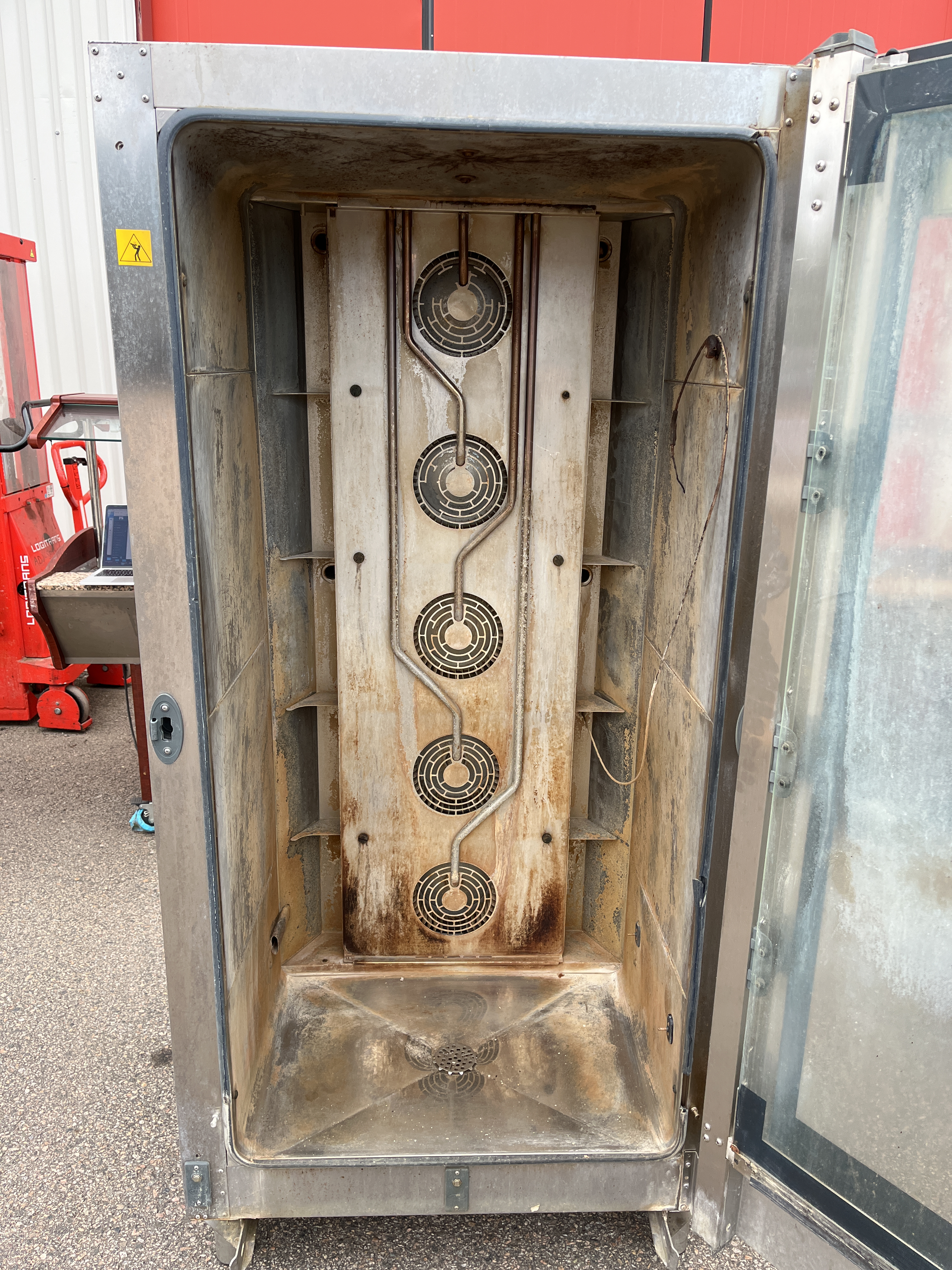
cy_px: 635
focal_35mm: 26
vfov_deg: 67.3
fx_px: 953
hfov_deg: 53.1
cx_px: 476
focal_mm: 5.1
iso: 50
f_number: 1.6
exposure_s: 1/499
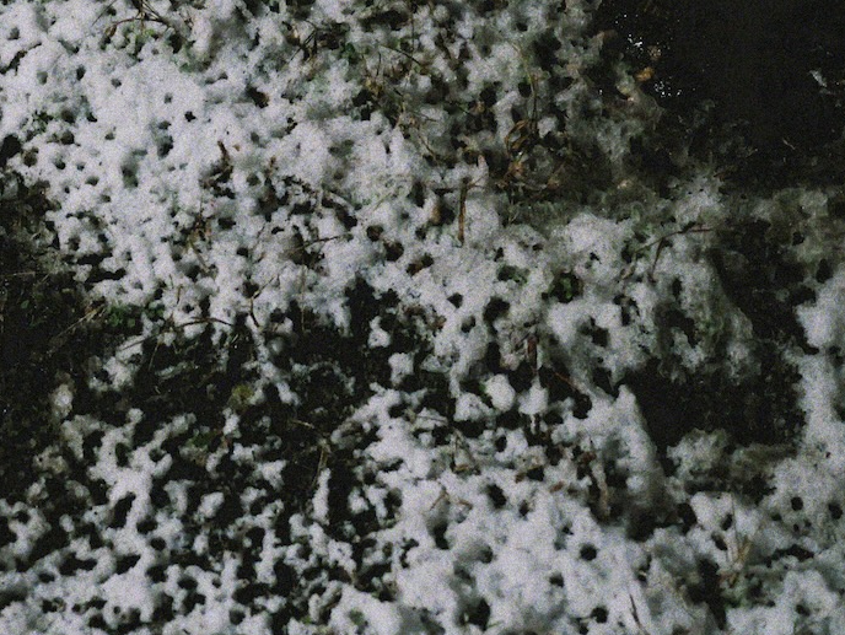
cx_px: 194
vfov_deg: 15.9
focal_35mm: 93
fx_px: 2272
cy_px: 246
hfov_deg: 20.9
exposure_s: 1/60
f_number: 1.7
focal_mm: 20
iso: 2000
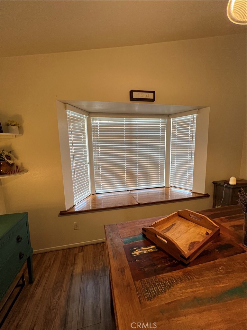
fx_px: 124
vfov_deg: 106.2
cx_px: 124
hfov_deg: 89.9
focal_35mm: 13
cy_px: 165
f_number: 1.8
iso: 125
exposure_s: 1/60
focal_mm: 1.57
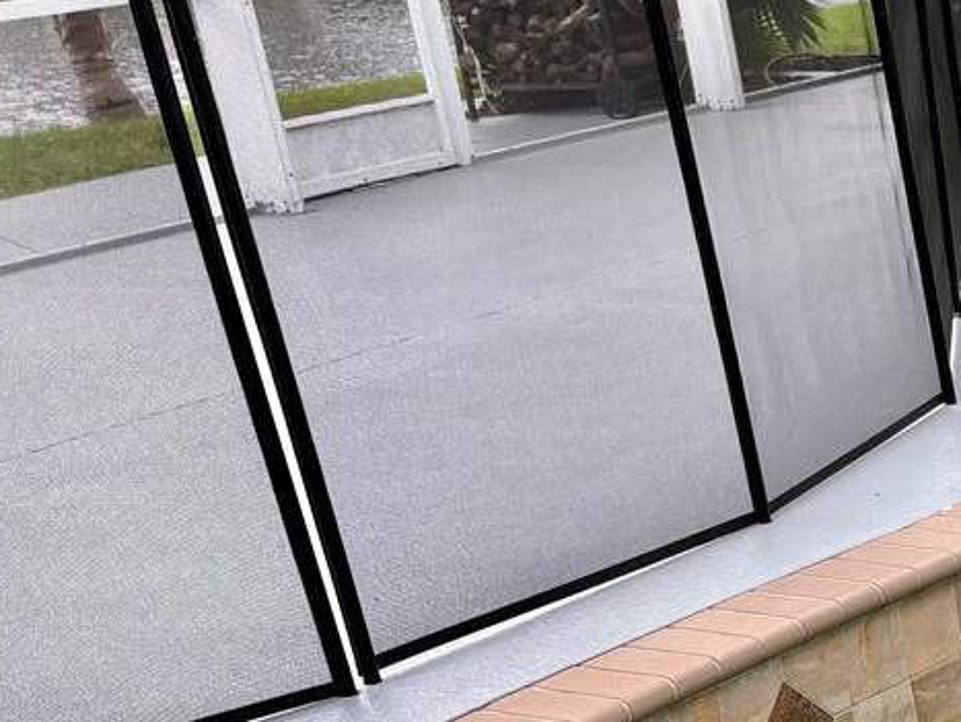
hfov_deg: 18.3
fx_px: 2473
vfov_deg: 16.0
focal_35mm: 89
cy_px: 837
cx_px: 1624
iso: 50
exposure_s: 1/373
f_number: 1.6
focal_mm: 5.96
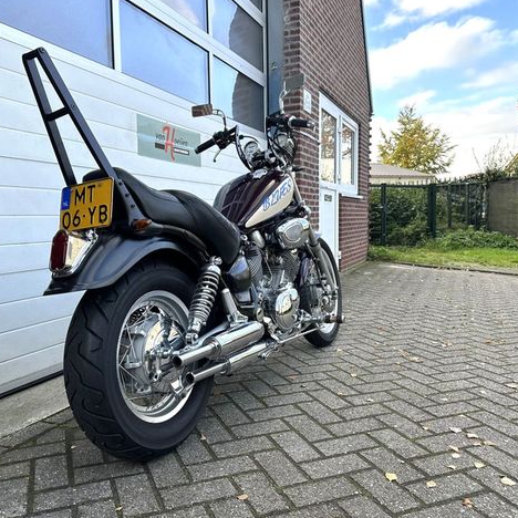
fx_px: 491
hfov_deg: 55.5
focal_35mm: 29
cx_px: 231
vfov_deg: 55.6
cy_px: 256
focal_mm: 6.86
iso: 80
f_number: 1.78
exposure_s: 1/516
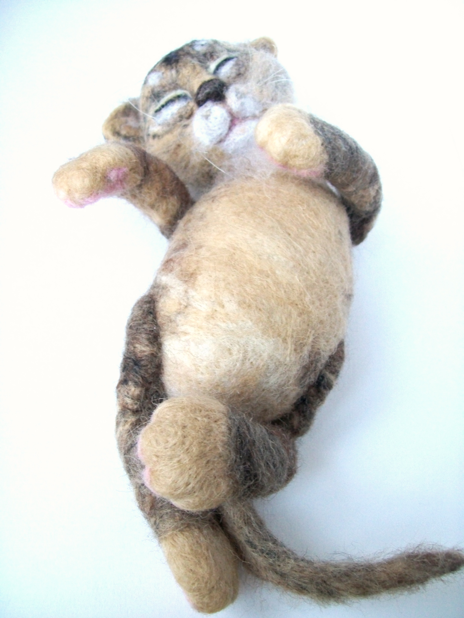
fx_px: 643
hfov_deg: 39.7
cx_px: 232
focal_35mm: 36
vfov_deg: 51.4
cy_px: 309
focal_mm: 6
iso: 160
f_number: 2.7
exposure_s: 1/30
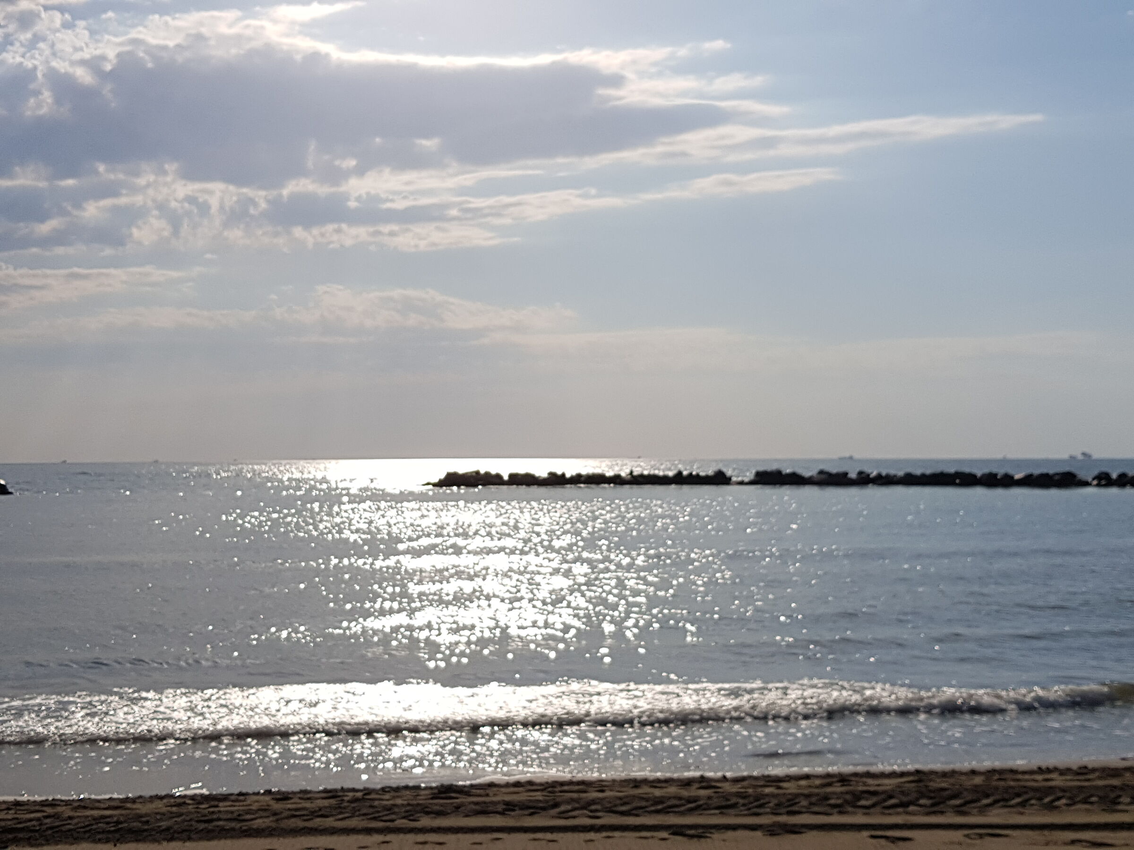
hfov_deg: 67.3
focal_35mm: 26
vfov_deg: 53.1
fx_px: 852
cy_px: 425
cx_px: 567
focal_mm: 4.2
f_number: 1.7
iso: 50
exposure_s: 1/12320
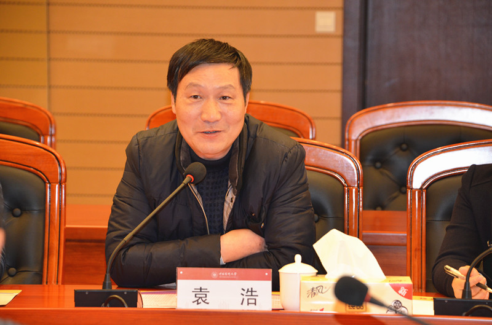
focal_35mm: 183
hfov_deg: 11.3
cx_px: 246
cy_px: 162
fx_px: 2495
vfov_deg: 7.5
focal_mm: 122
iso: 800
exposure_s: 1/60
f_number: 5.6
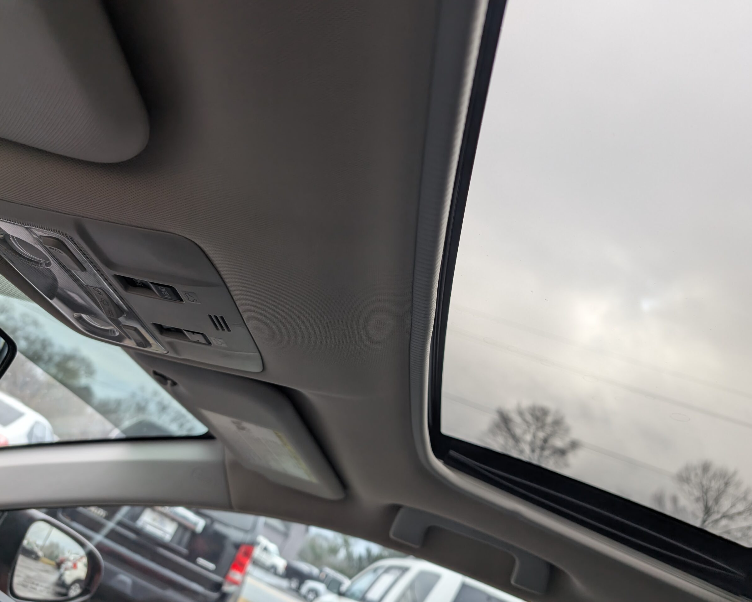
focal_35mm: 25
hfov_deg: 68.1
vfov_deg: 56.8
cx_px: 373
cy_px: 301
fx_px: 556
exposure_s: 1/143
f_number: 1.68
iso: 21
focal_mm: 6.9
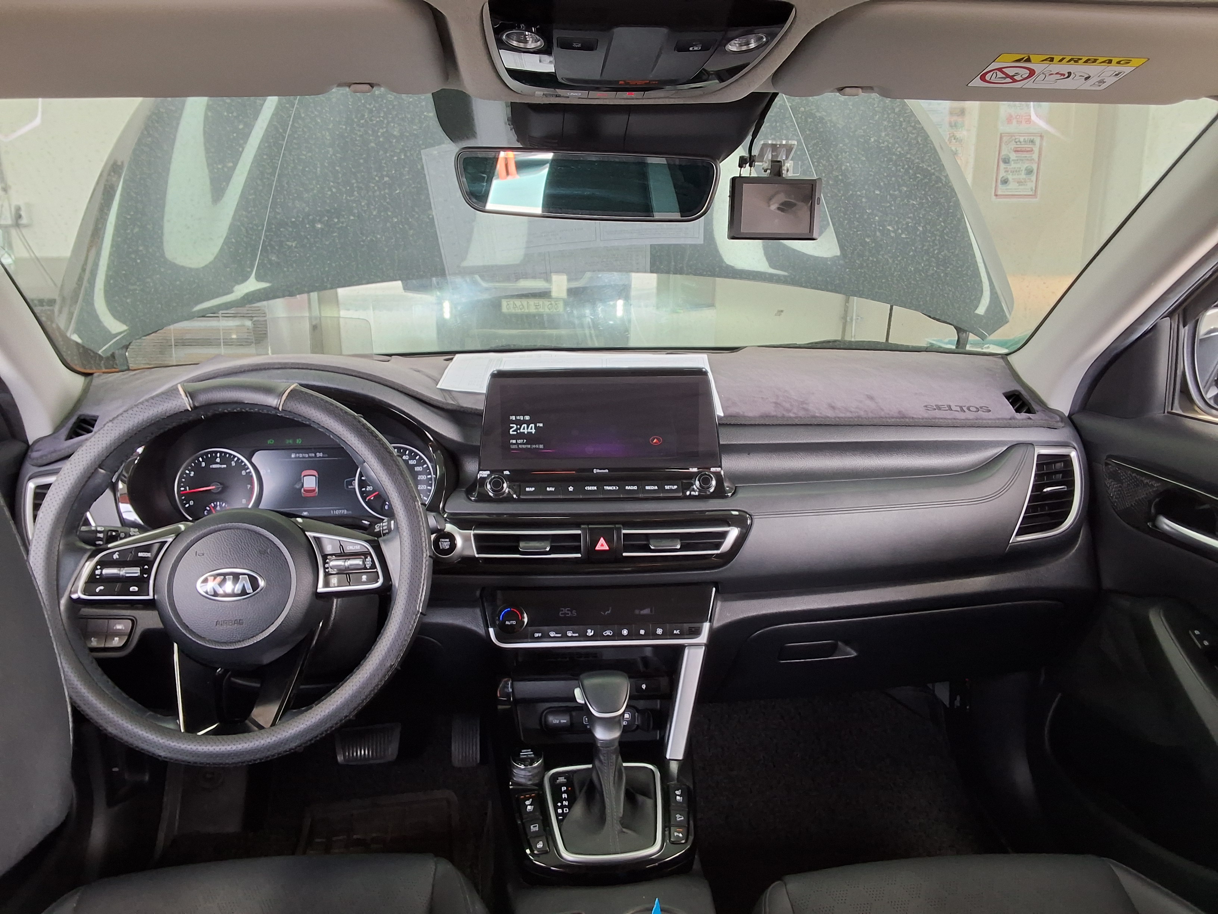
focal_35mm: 28
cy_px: 457
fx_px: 985
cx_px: 609
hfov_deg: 63.4
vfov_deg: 49.7
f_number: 1.9
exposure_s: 1/40
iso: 100
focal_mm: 2.91
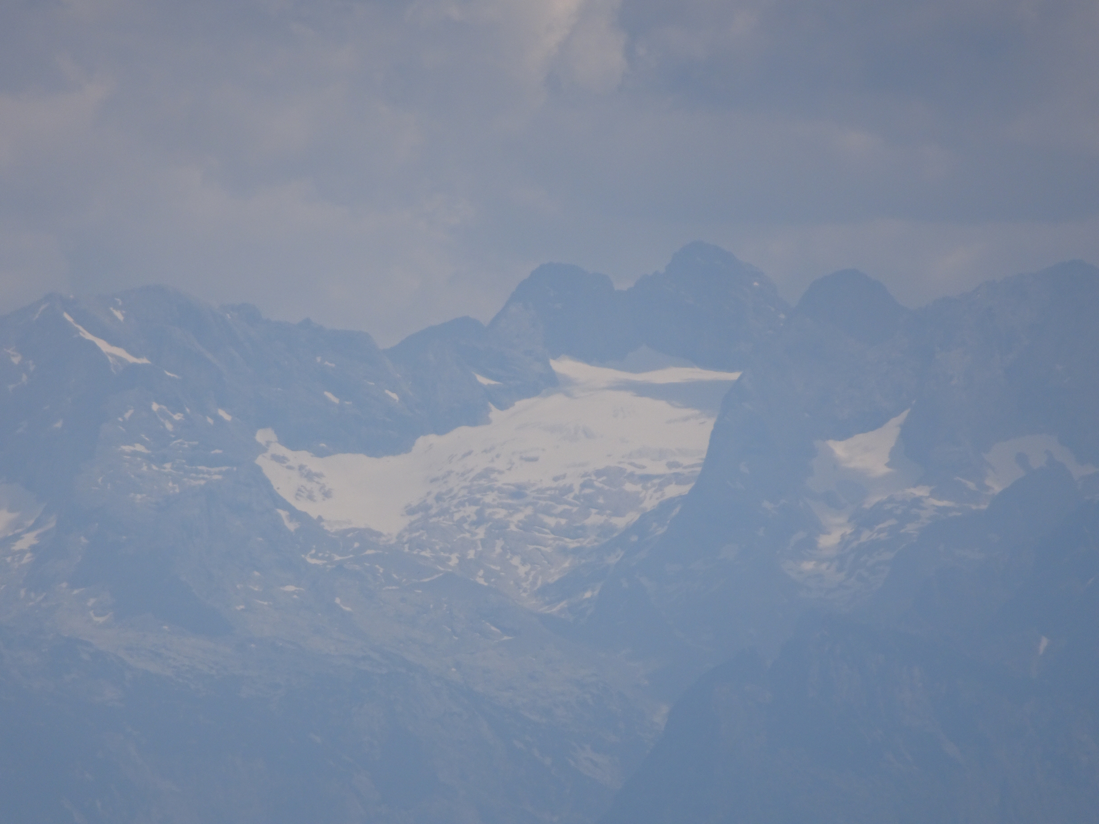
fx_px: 22859
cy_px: 412
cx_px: 550
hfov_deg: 2.8
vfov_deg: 2.1
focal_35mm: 720
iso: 80
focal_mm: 123
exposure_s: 1/640
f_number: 6.4
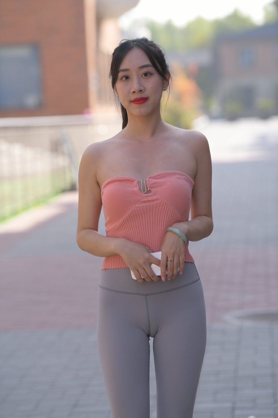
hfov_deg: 9.5
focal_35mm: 145
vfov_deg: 14.2
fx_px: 1679
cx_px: 139
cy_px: 209
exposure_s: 1/1000
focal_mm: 145
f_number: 4
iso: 400
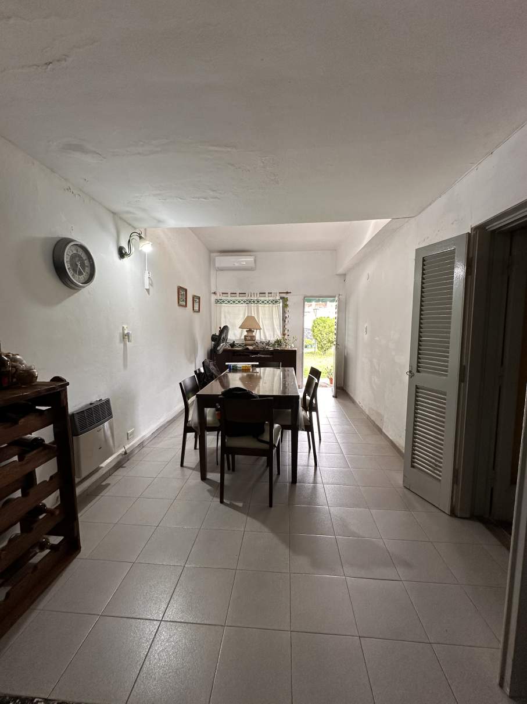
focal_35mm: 14
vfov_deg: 102.1
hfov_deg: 85.7
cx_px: 264
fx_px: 284
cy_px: 352
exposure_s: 1/100
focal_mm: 2.22
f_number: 2.2
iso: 160
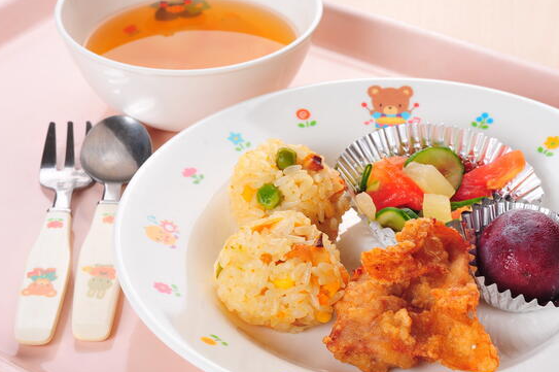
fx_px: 1800
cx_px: 300
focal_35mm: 116
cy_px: 177
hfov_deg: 17.7
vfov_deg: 11.8
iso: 200
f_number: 20
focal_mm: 105
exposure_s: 1/60
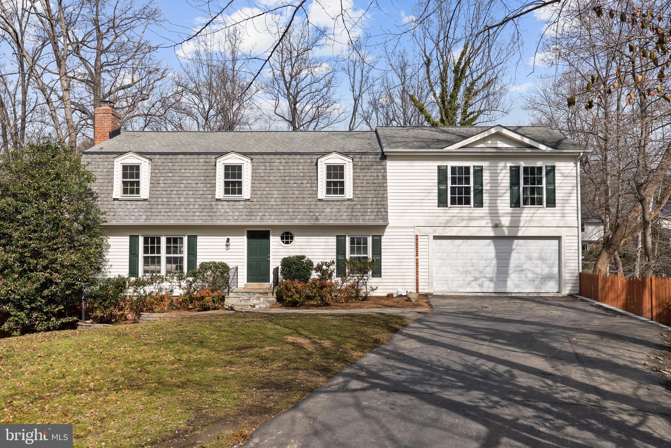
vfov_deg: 47.2
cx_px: 336
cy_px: 224
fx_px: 513
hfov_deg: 66.4
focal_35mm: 28
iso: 100
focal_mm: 27.5
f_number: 8
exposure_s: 1/250
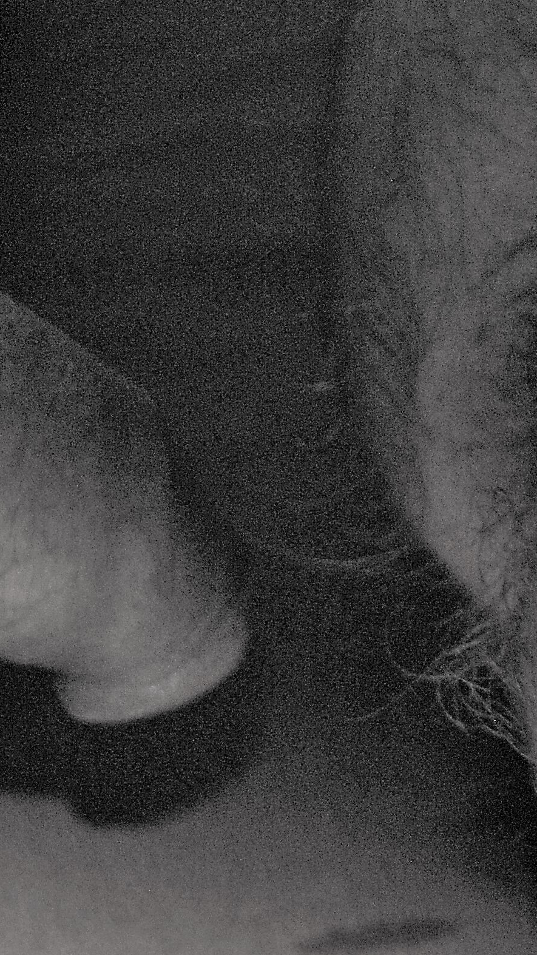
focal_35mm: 240
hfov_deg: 5.0
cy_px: 394
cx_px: 678
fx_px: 6077
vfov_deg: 9.0
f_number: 5.3
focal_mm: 62
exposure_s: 1/60
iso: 200
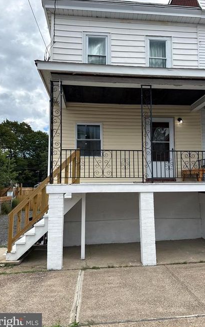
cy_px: 164
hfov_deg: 47.5
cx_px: 113
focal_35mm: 26
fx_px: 232
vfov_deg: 70.4
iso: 100
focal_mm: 6.76
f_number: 1.78
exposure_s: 1/2907
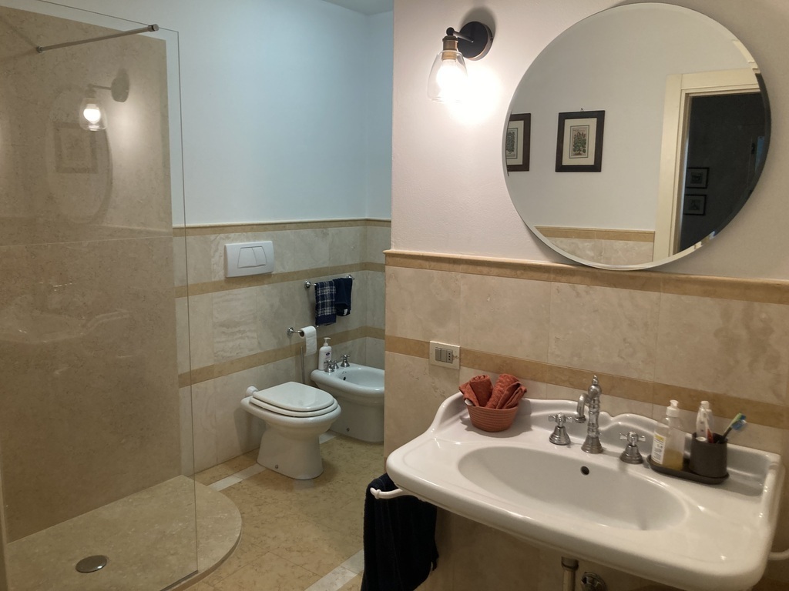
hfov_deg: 63.4
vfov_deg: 49.7
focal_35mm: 28
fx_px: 638
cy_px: 296
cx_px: 394
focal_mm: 3.99
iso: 100
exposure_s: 1/50
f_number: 1.8
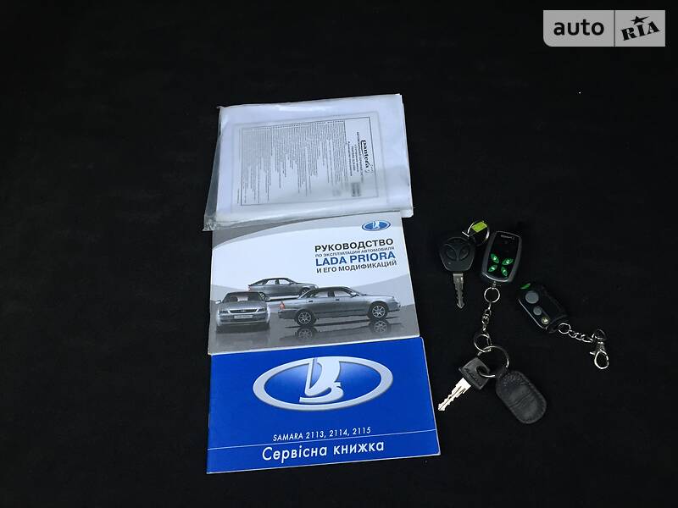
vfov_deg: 48.2
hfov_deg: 61.7
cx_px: 339
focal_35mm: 29
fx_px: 568
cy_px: 254
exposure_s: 1/33
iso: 50
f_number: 2.2
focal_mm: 4.2
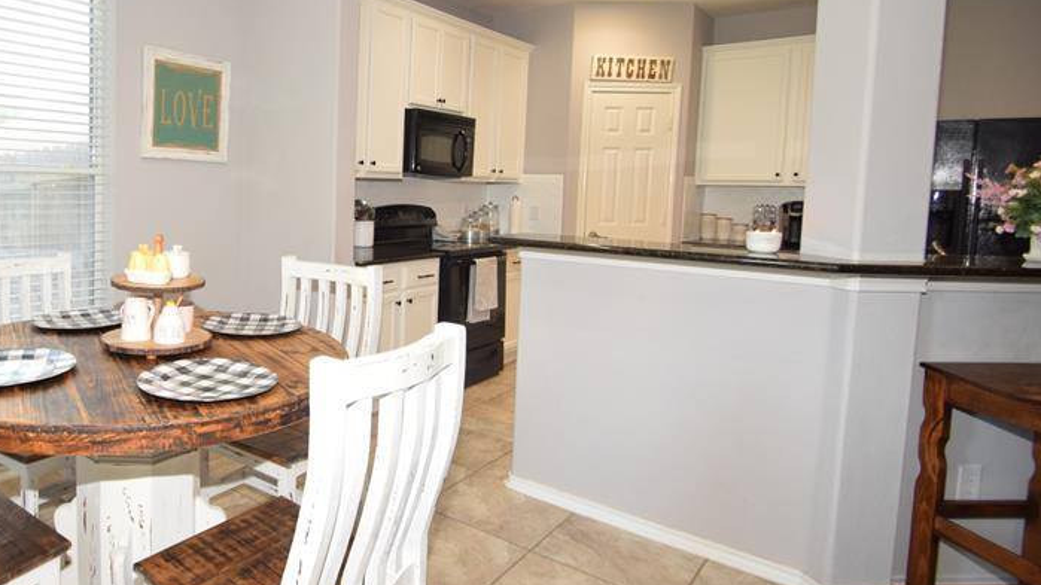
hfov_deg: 74.8
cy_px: 228
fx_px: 635
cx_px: 302
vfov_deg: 49.1
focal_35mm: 23
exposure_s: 1/80
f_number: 4.5
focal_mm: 10
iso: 800
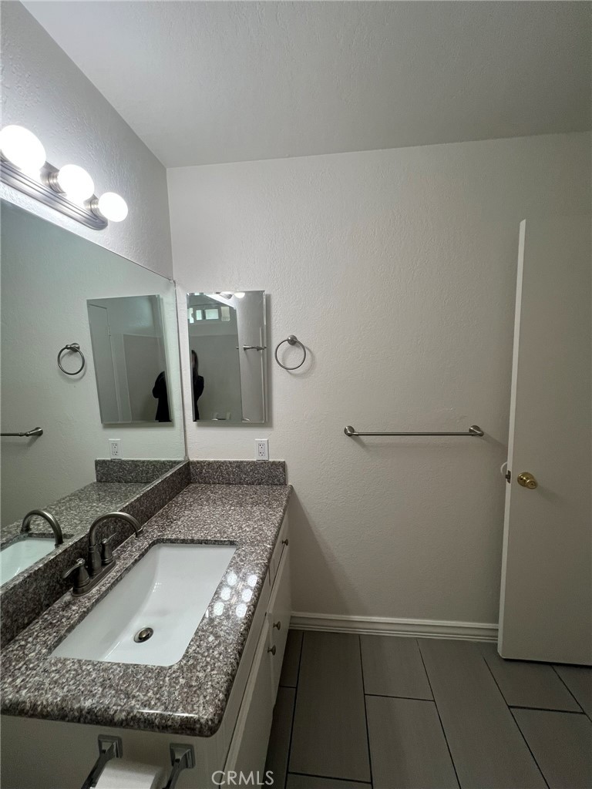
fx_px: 296
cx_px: 296
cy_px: 394
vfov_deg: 106.2
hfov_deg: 89.9
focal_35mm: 13
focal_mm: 1.57
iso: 125
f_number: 1.8
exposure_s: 1/120
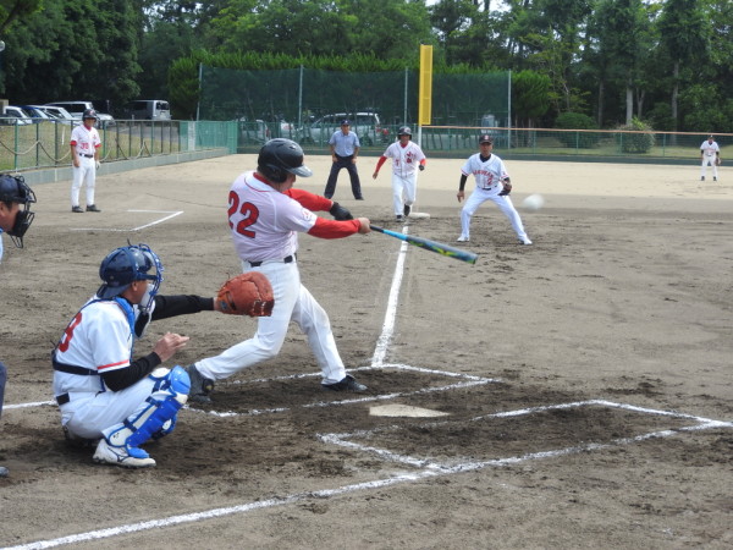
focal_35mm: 80
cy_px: 275
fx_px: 1694
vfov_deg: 18.4
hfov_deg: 24.4
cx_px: 366
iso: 100
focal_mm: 14.3
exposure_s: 1/320
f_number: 4.5
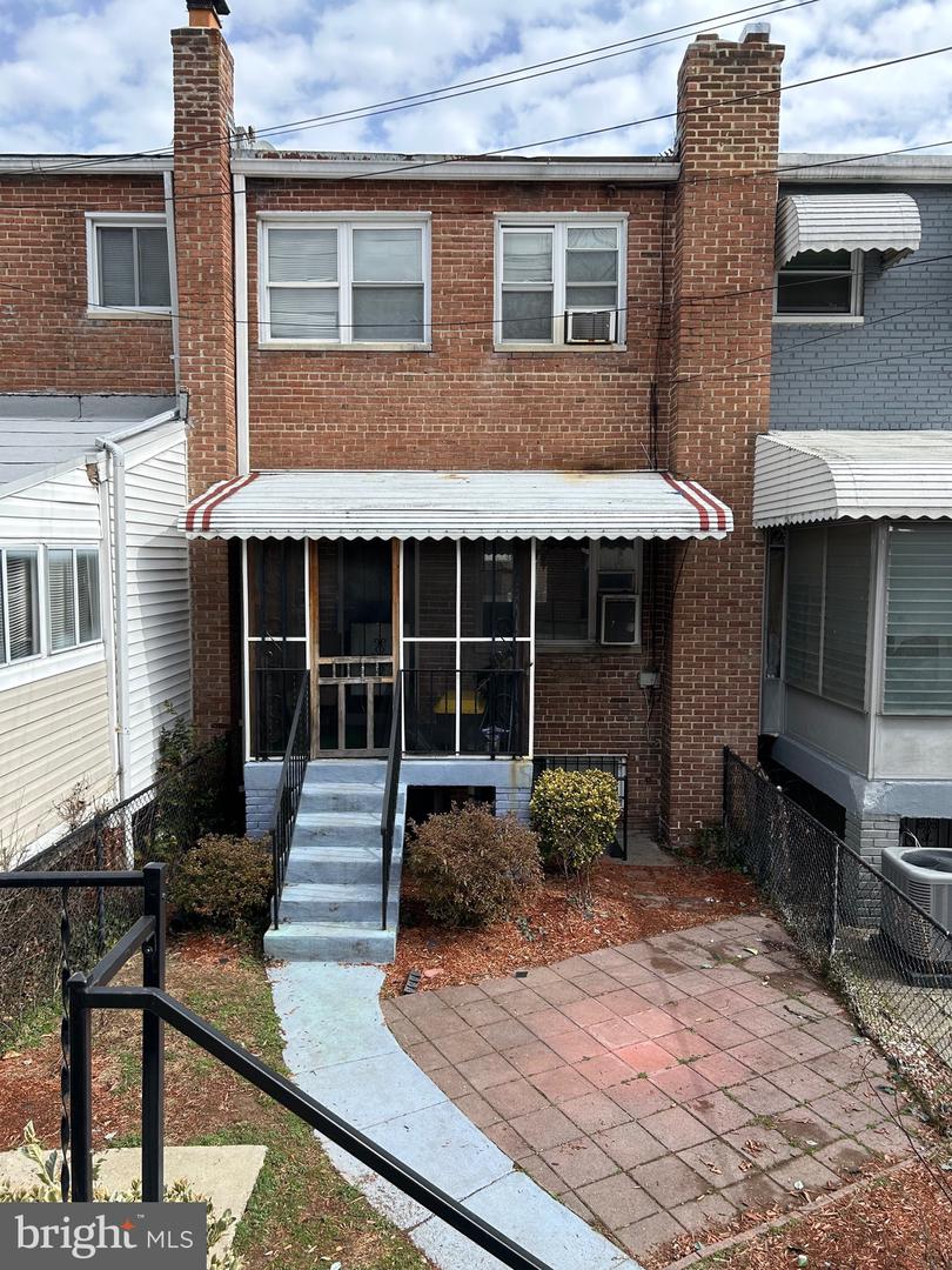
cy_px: 635
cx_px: 476
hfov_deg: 53.1
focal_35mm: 26
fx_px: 953
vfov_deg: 67.3
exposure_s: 1/2045
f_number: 1.5
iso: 50
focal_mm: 5.7
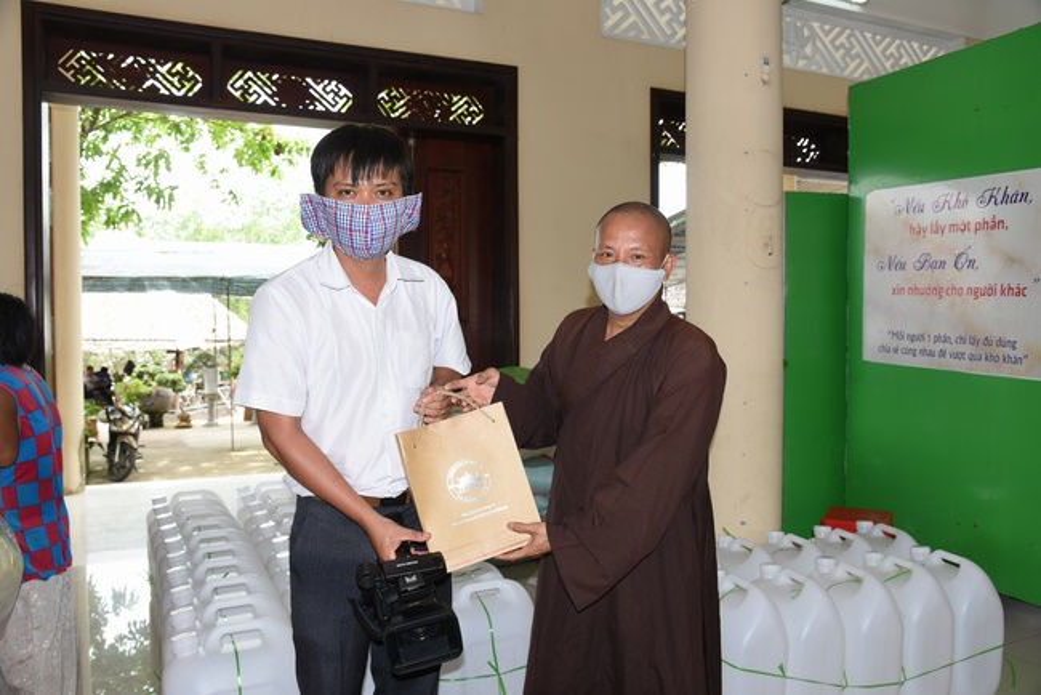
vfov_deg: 48.0
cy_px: 348
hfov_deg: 67.4
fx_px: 781
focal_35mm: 27
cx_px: 520
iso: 250
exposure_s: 1/80
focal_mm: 27
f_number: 5.6
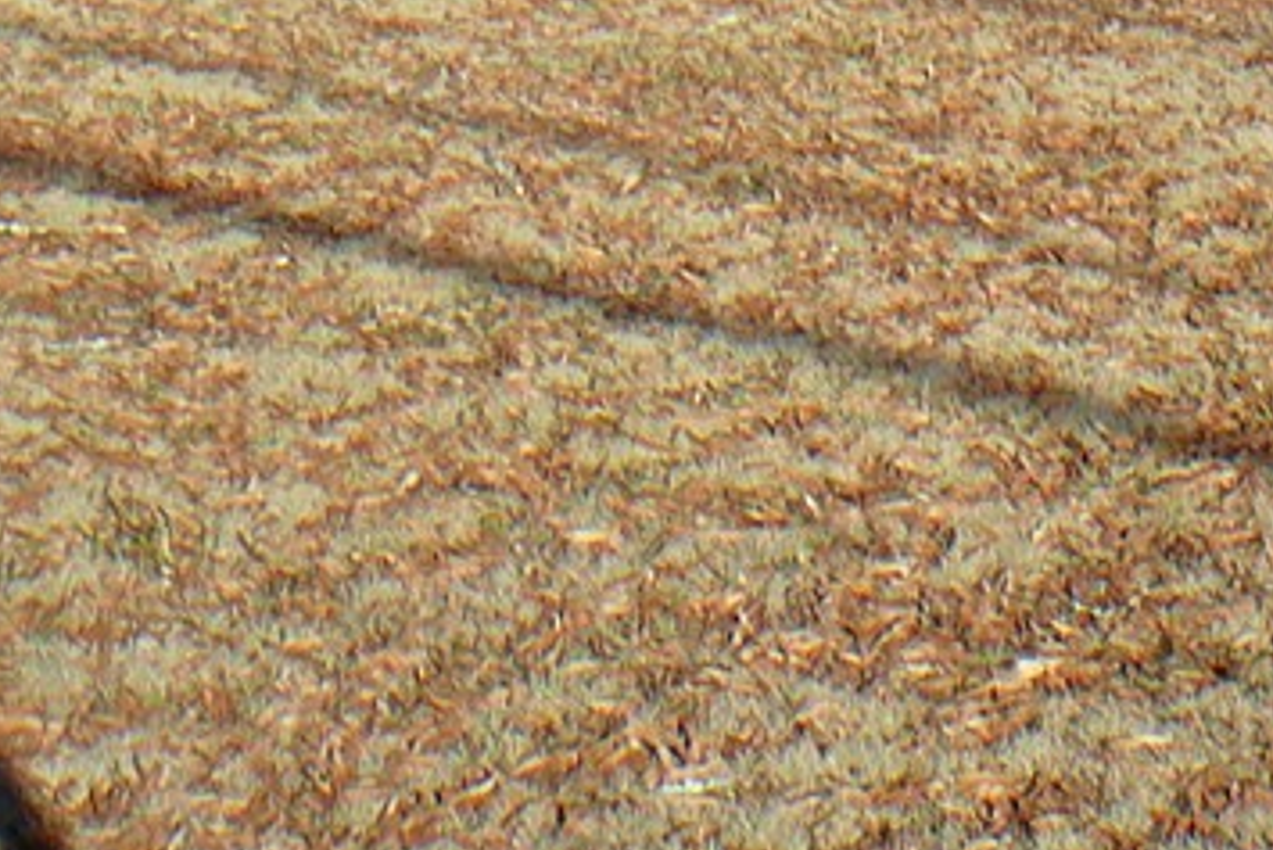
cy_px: -412
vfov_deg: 12.4
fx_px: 3714
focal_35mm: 105
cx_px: 1768
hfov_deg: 17.9
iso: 80
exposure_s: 1/640
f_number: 2.8
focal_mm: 5.2
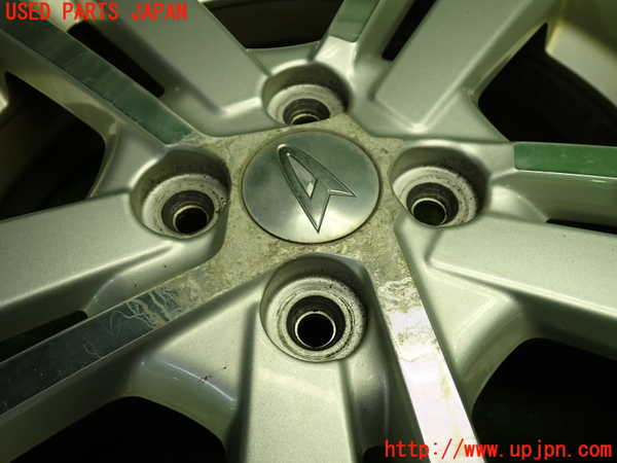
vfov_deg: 46.8
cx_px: 308
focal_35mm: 30
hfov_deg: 60.0
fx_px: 535
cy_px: 232
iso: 100
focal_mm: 5.4
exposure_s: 1/80
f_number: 2.3
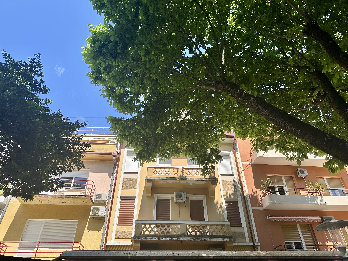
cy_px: 130
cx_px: 174
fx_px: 241
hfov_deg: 71.6
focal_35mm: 24
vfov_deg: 56.8
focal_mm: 6.86
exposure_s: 1/1664
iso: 80
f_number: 1.78
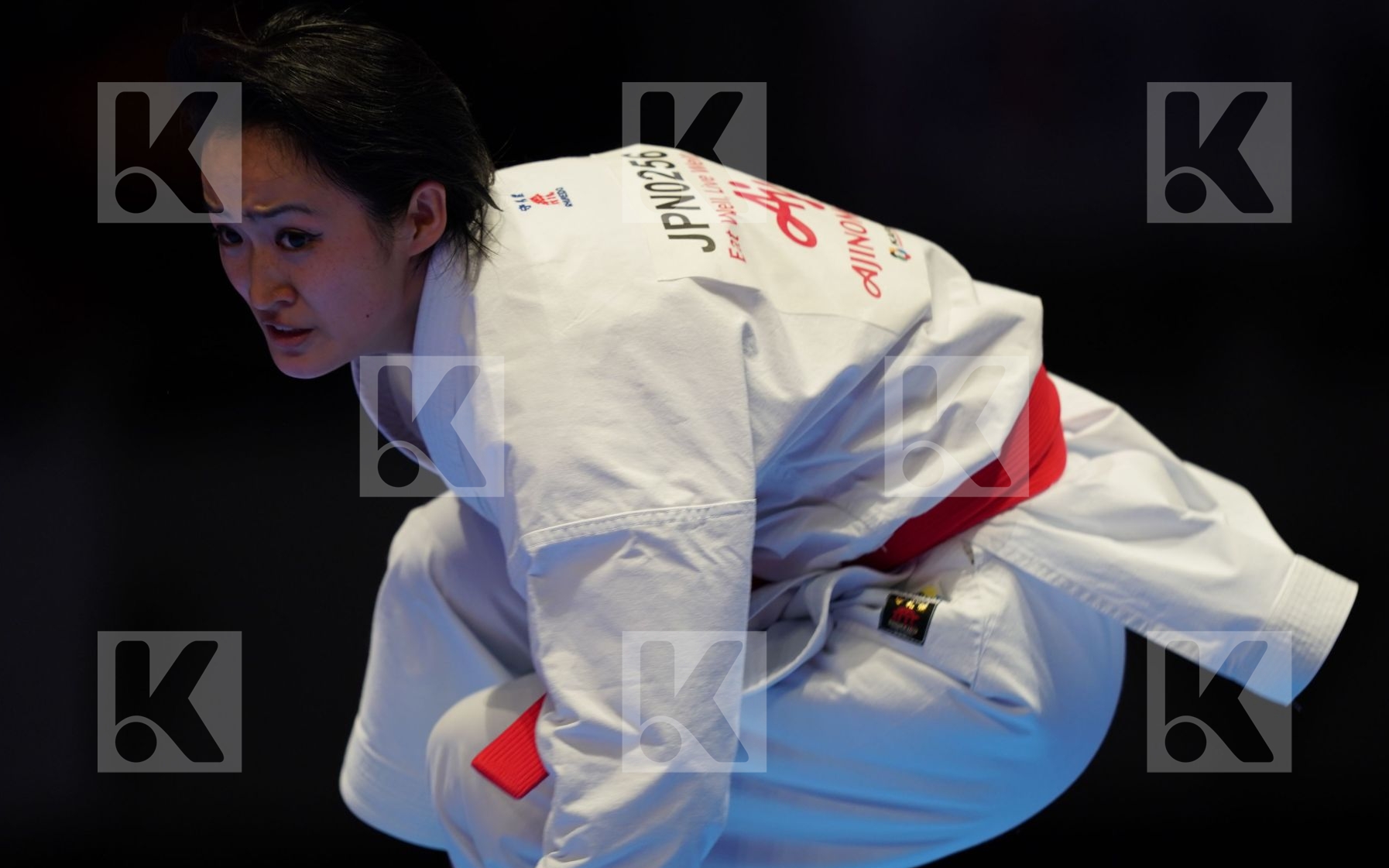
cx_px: 694
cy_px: 427
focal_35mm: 409
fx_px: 15482
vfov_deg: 3.2
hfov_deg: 5.1
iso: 800
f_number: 2.8
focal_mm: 400
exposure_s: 1/500
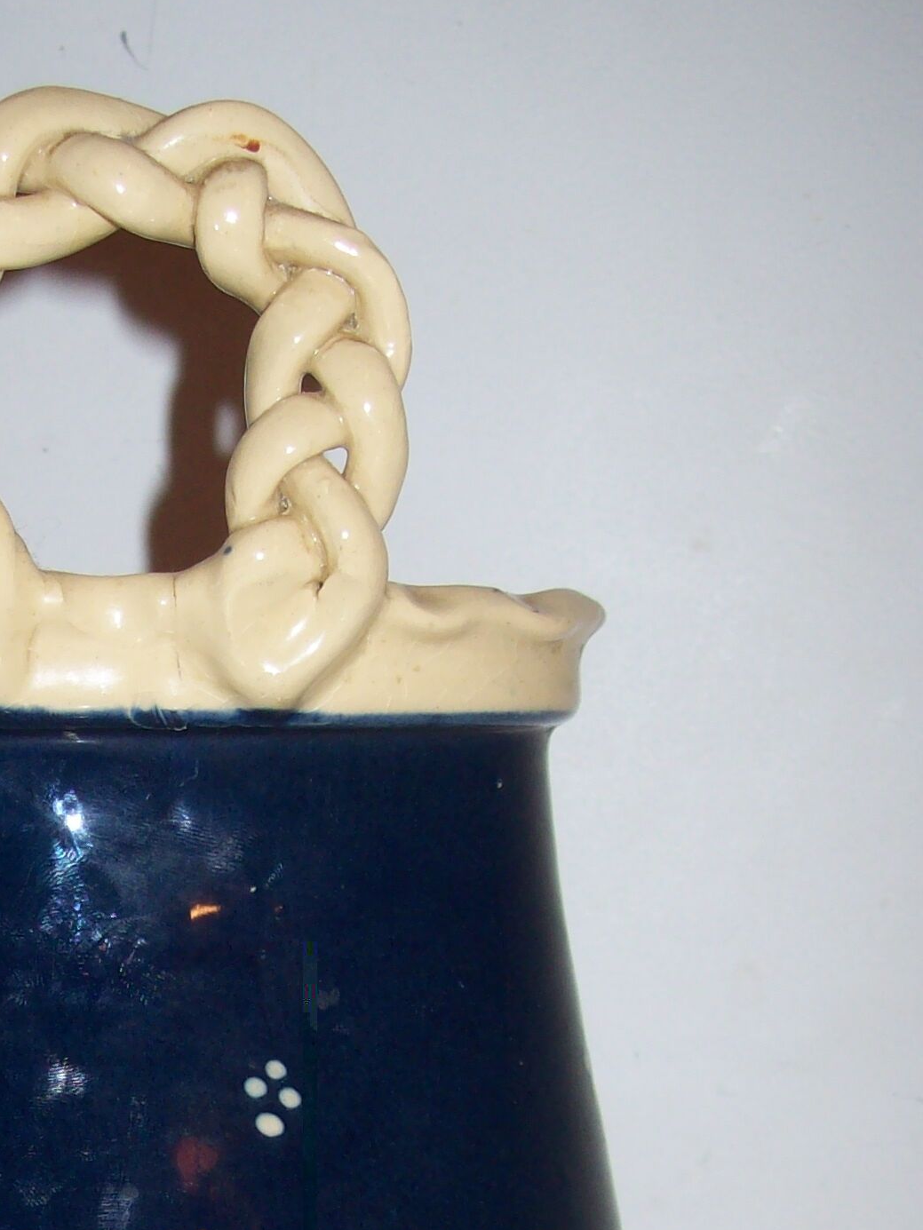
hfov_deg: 19.5
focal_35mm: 74
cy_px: 1069
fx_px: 2630
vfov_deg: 25.6
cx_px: 66
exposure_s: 1/64
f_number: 2.7
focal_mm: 6
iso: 80
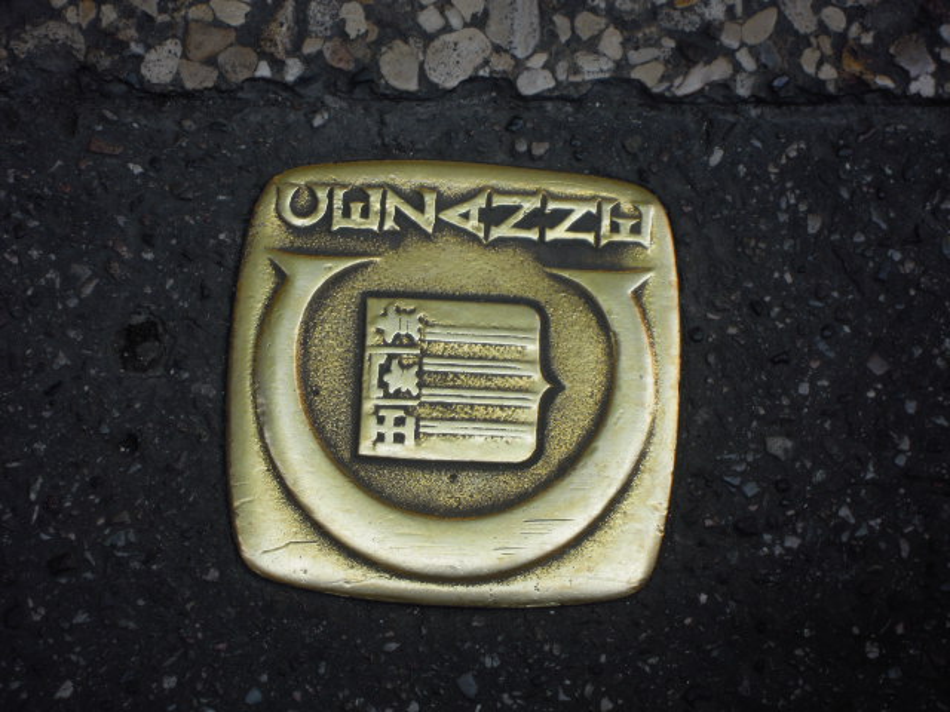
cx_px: 475
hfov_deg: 14.1
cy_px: 356
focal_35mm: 140
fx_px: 3842
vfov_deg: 10.6
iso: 100
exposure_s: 1/100
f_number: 6.6
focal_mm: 25
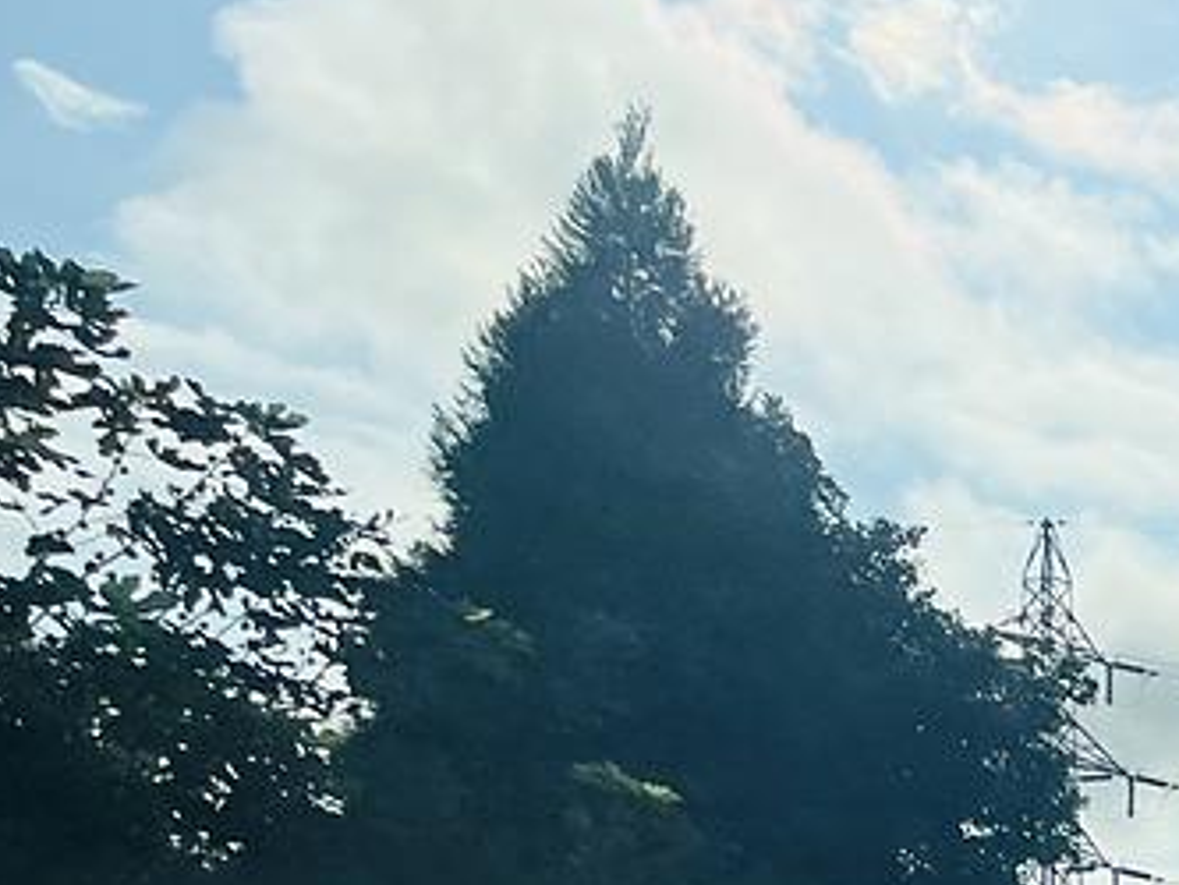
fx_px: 3407
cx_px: 2018
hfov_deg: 16.8
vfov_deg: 14.1
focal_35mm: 100
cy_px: 1214
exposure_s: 1/17241
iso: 50
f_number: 1.6
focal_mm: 5.1
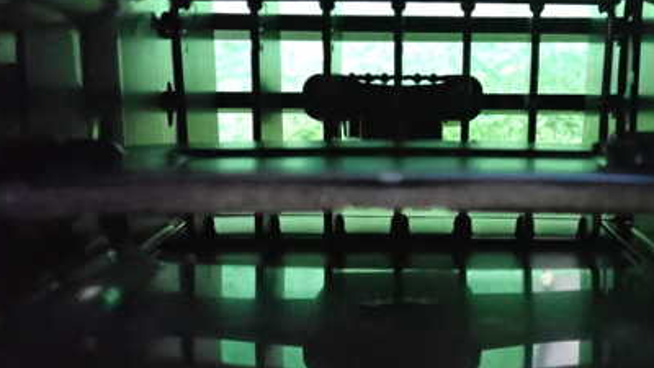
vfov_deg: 24.4
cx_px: 445
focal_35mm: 49
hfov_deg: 41.5
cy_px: 201
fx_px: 850
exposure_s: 1/80
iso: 4000
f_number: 2.3
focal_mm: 5.4
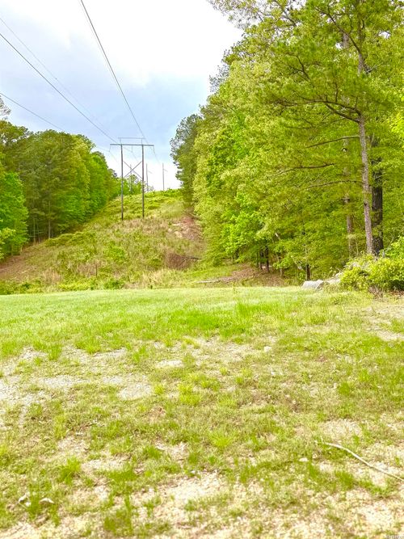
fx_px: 374
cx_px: 202
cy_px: 270
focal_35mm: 24
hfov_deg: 56.8
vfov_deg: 71.6
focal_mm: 6.76
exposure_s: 1/394
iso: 80
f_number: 1.78
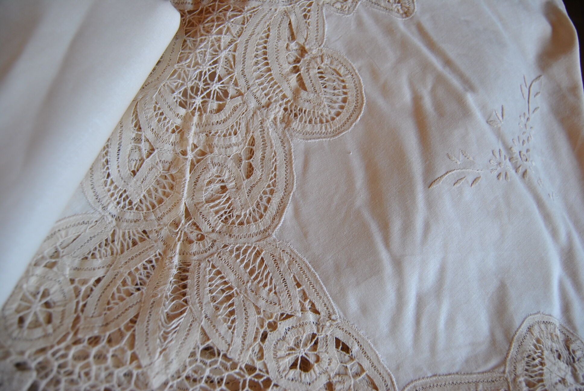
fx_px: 439
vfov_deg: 48.0
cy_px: 196
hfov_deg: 67.3
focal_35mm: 27
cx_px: 292
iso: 200
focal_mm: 18
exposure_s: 1/80
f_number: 4.5
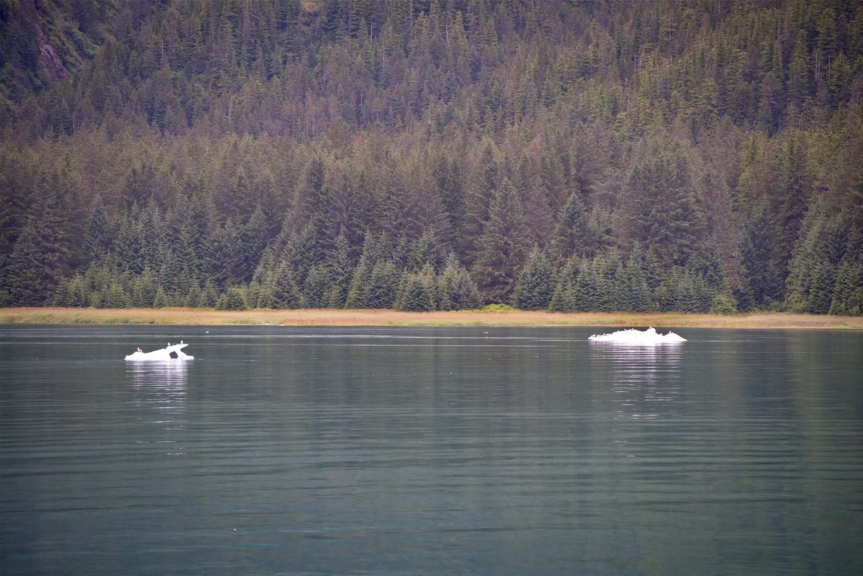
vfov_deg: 7.4
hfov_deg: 11.1
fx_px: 4436
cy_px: 288
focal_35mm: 185
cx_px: 432
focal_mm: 185
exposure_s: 1/400
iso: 320
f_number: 5
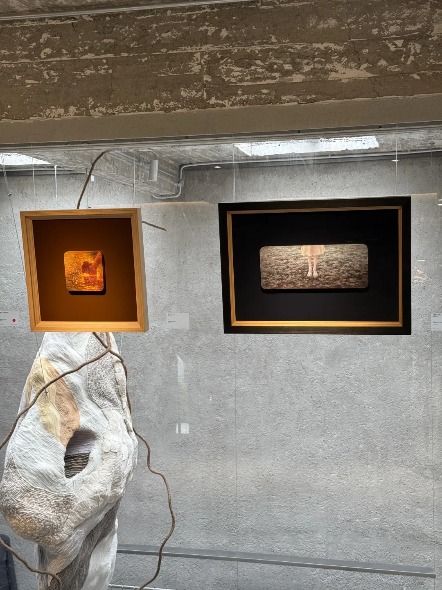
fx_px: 817
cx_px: 221
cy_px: 295
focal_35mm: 48
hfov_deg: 30.3
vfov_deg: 39.7
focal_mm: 6.76
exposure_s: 1/100
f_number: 1.78
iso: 80
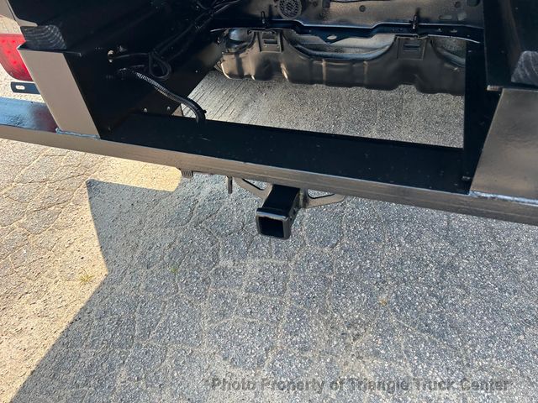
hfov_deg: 67.3
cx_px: 269
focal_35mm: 26
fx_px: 404
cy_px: 202
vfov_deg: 53.1
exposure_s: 1/625
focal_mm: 5.7
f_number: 1.5
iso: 50
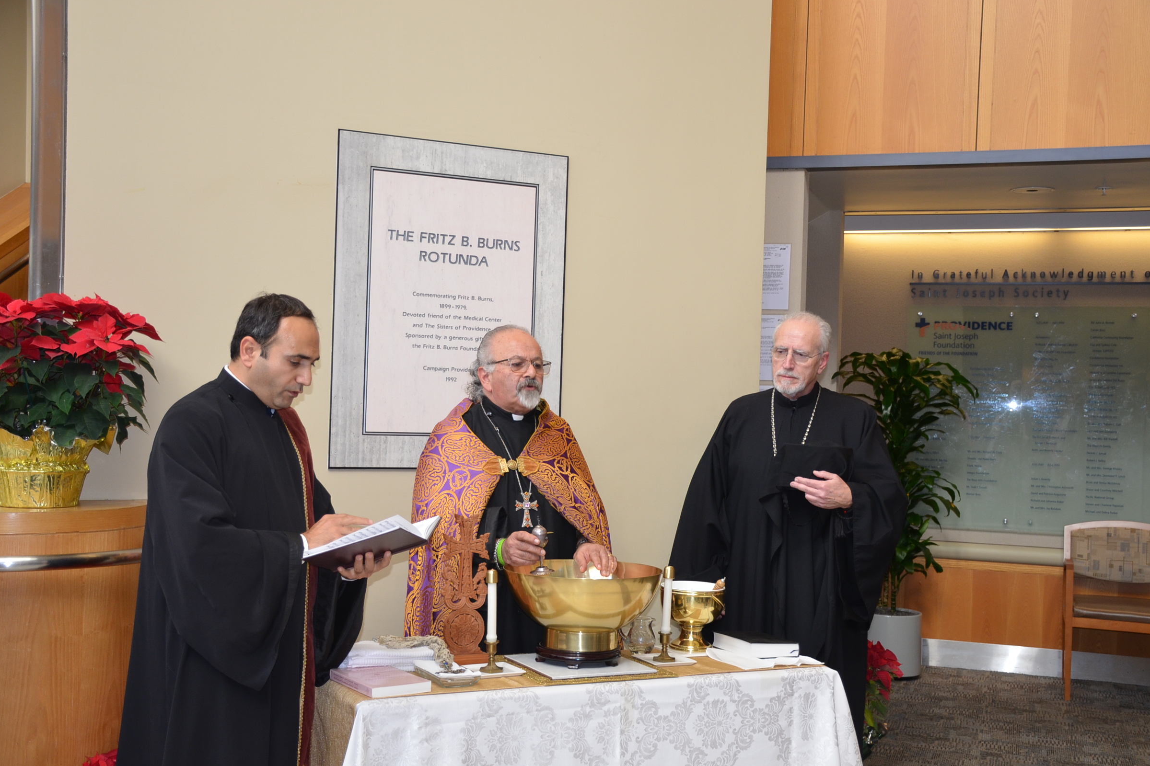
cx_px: 580
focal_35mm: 42
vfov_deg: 32.2
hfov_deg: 46.9
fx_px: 1326
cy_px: 381
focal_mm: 27
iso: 400
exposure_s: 1/60
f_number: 4
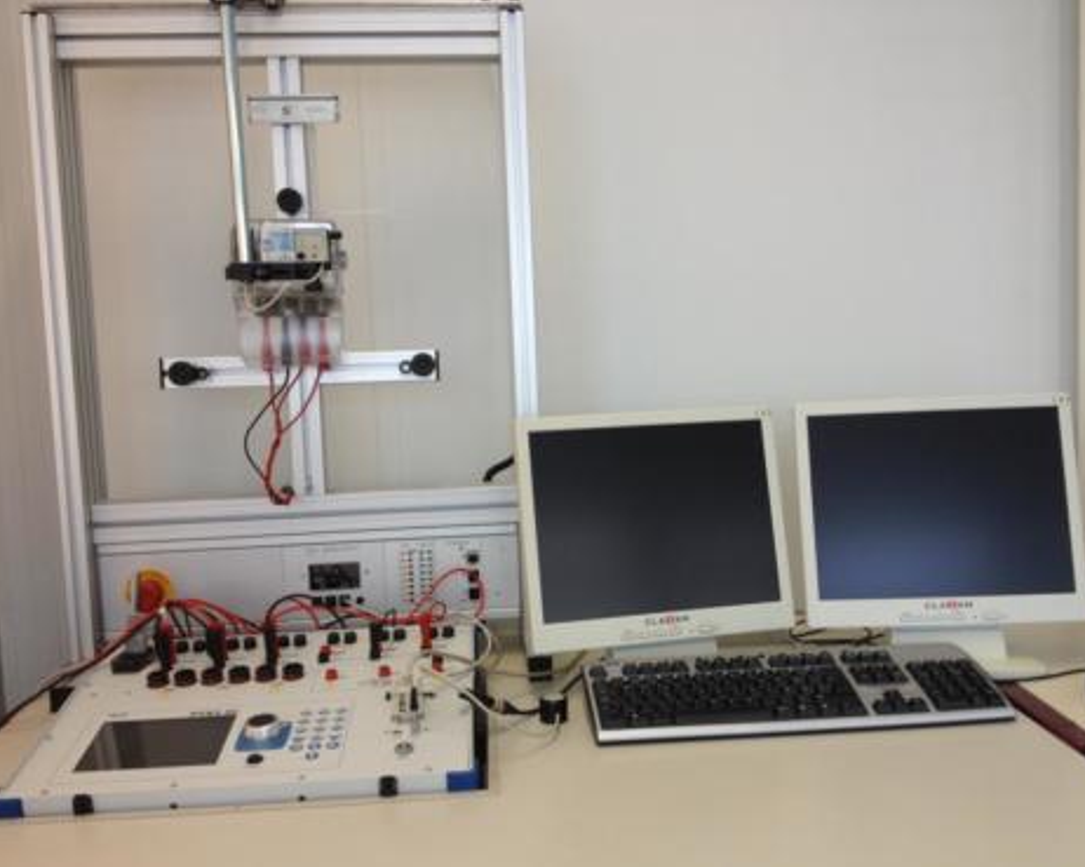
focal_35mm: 37
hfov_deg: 49.1
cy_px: 438
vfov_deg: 40.1
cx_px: 568
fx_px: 1187
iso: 64
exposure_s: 1/57
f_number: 2.4
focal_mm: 4.28
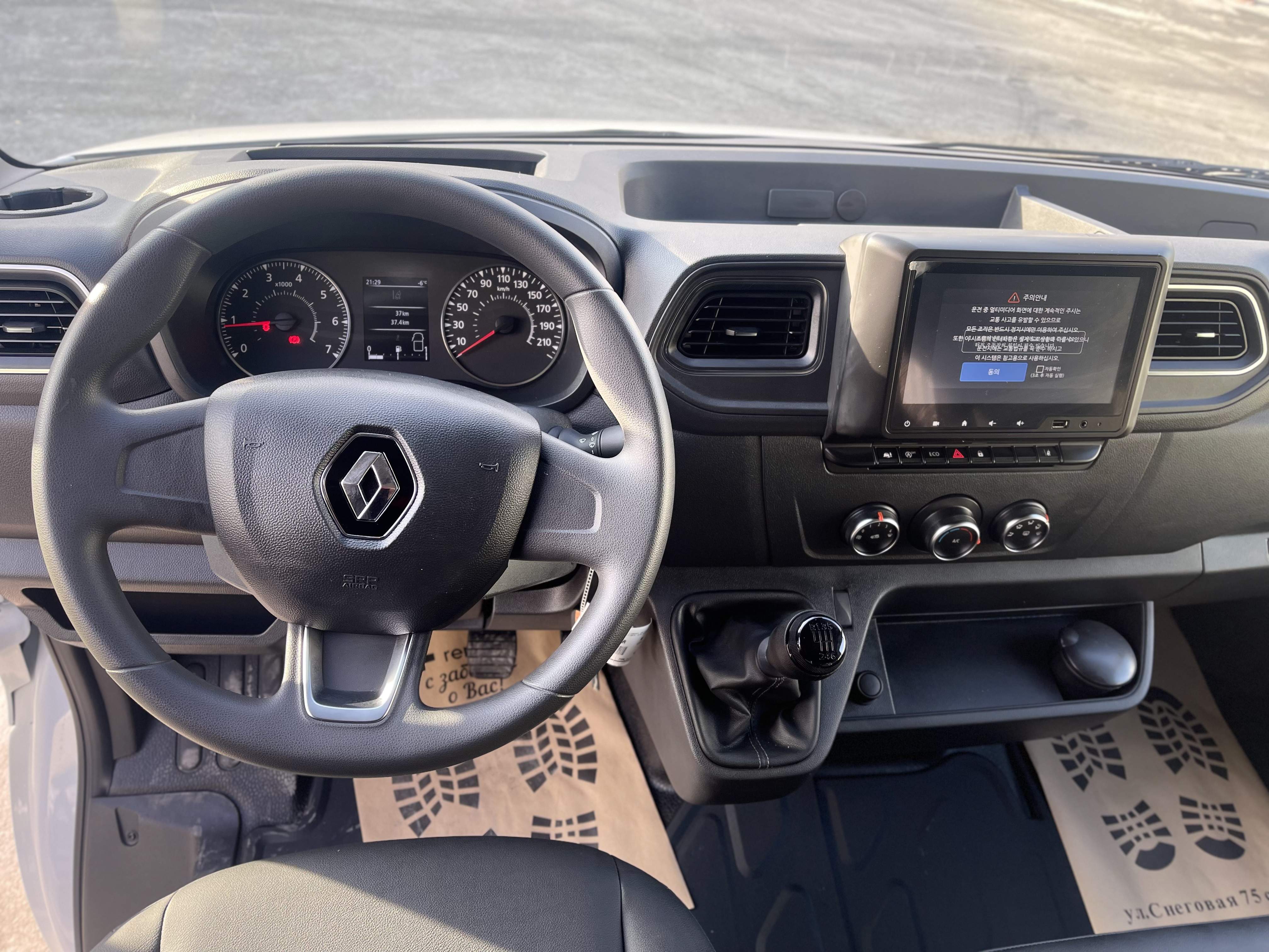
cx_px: 634
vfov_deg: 53.1
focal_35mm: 26
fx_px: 953
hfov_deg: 67.3
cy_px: 476
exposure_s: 1/156
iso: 40
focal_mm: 5.1
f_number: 1.6
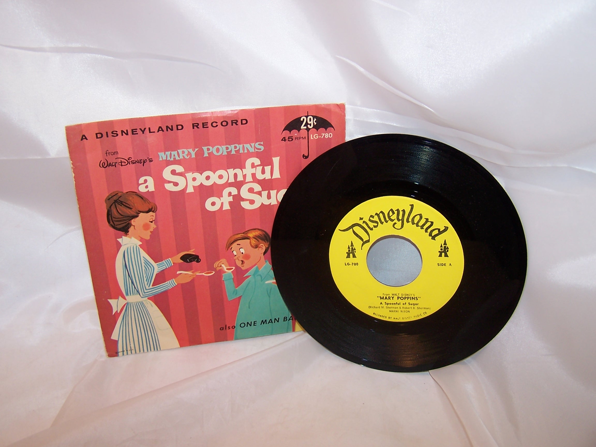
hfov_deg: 49.0
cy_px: 224
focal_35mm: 38
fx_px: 654
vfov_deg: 37.7
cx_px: 298
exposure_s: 1/60
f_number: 2.8
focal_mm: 6.3
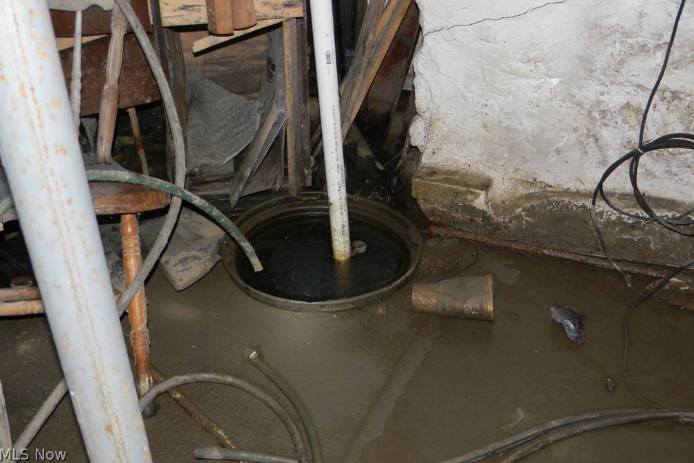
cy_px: 202
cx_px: 347
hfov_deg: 50.7
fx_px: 733
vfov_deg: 35.0
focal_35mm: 38
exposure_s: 1/30
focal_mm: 6.4
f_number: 3.7
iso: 200
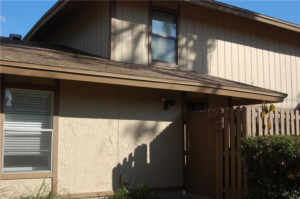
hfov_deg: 46.5
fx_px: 350
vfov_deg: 31.8
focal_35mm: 42
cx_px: 150
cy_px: 100
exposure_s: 1/320
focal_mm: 28
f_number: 9
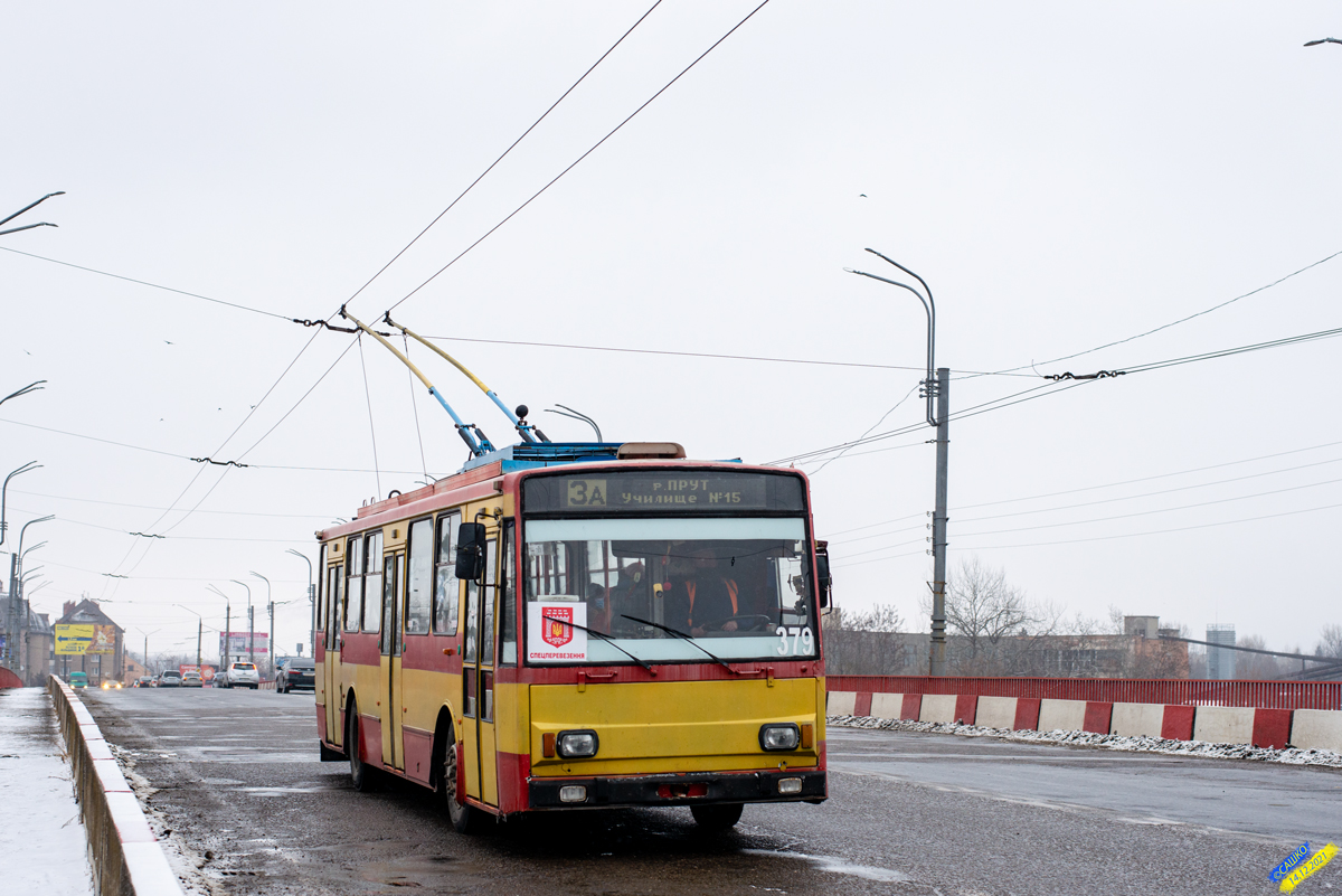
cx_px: 671
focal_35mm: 50
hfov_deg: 39.6
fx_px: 1864
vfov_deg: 27.0
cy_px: 448
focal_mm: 50
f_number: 4.5
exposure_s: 1/400
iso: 400
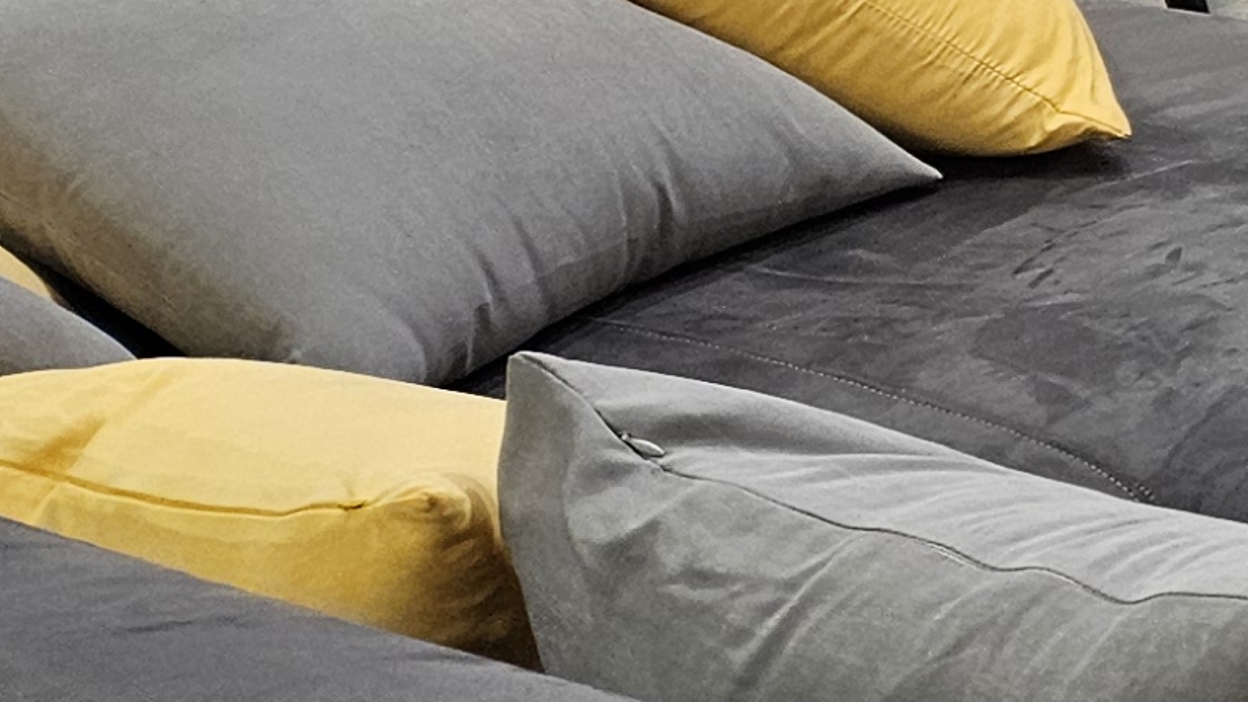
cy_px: -641
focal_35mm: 126
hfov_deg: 12.8
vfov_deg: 9.1
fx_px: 4169
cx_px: 3055
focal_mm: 5.4
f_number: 1.8
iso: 200
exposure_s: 1/100
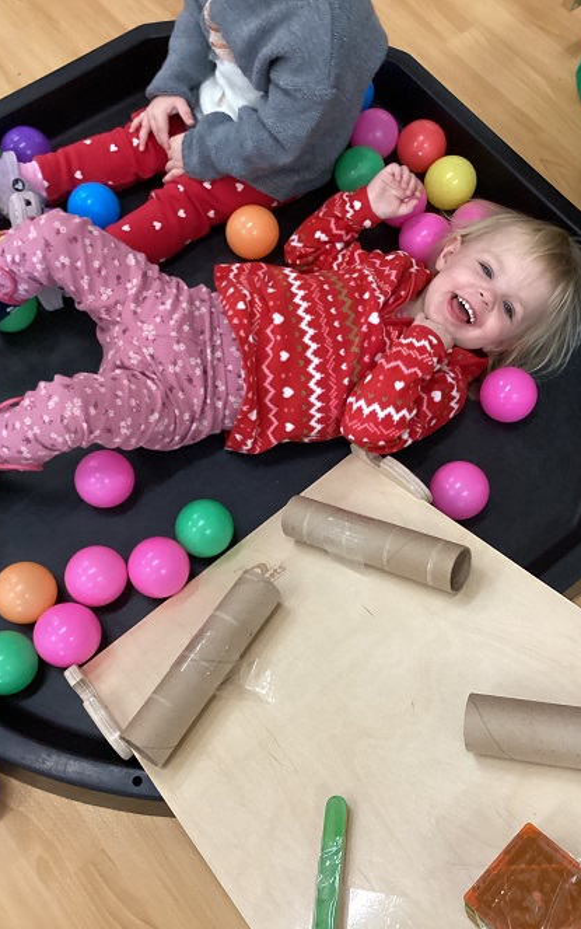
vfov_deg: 58.1
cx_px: 293
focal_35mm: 33
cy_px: 465
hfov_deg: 38.4
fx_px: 835
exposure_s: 1/60
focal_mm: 3.3
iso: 200
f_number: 2.4
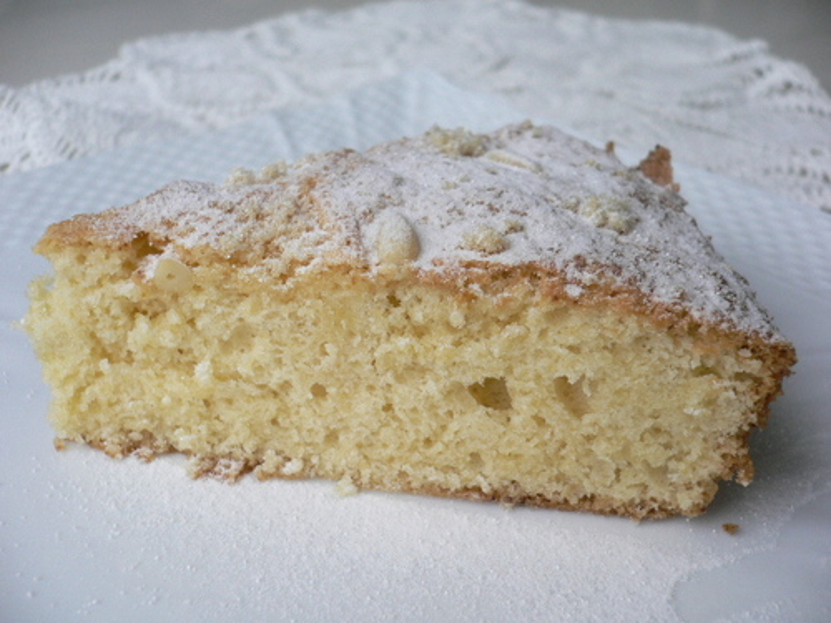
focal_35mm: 35
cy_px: 312
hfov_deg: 52.6
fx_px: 840
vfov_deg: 40.7
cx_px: 416
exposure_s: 1/320
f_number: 2.8
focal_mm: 5.8
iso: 80
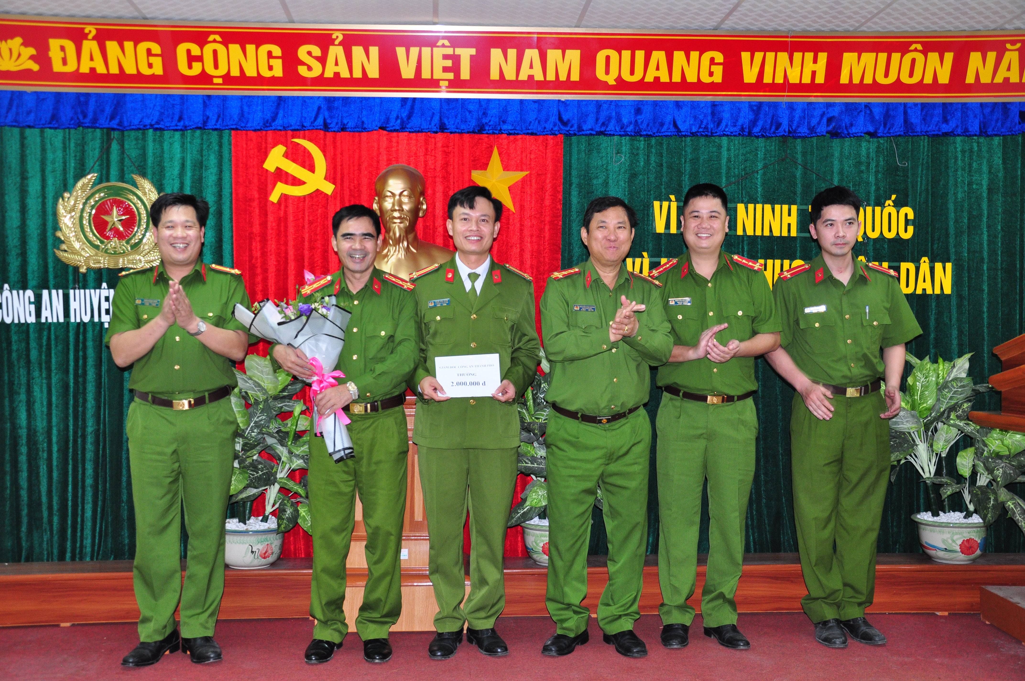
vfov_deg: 35.4
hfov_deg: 51.3
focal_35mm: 38
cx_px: 512
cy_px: 340
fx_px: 1066
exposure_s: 1/60
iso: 640
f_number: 4.5
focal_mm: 25
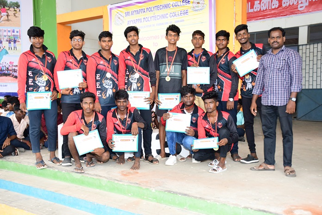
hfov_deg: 49.6
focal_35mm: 39
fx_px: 349
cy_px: 108
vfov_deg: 34.2
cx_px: 161
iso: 640
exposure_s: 1/160
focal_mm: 26
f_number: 5.6
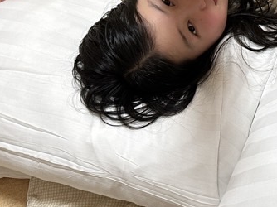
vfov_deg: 15.4
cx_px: 268
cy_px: -48
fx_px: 736
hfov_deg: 20.7
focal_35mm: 92
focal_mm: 6.86
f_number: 1.78
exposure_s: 1/120
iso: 200
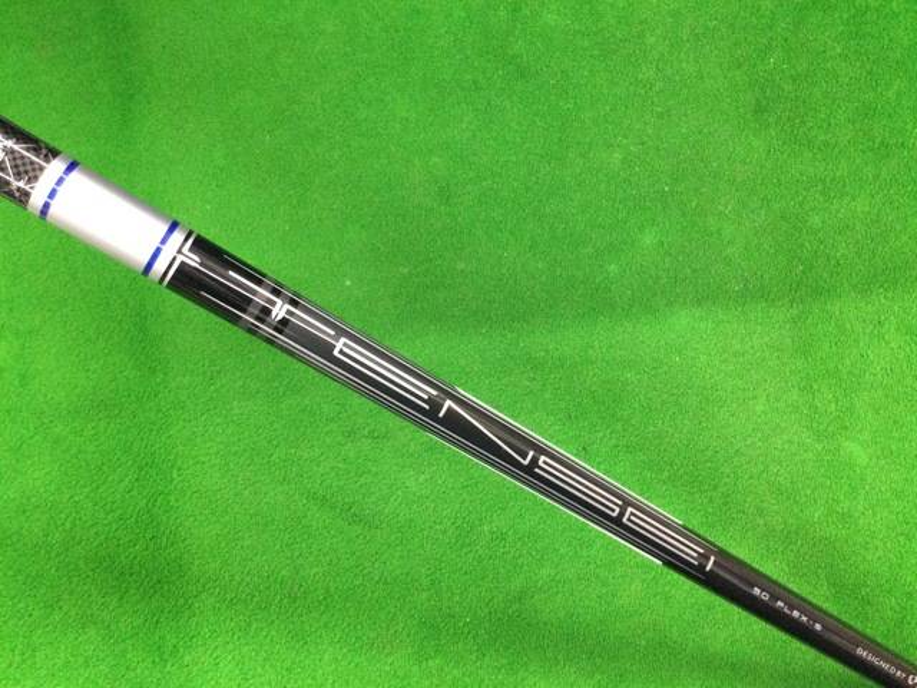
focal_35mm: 31
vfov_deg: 45.4
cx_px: 458
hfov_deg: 58.4
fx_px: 821
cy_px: 344
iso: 250
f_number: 2.4
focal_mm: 3.3
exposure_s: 1/30
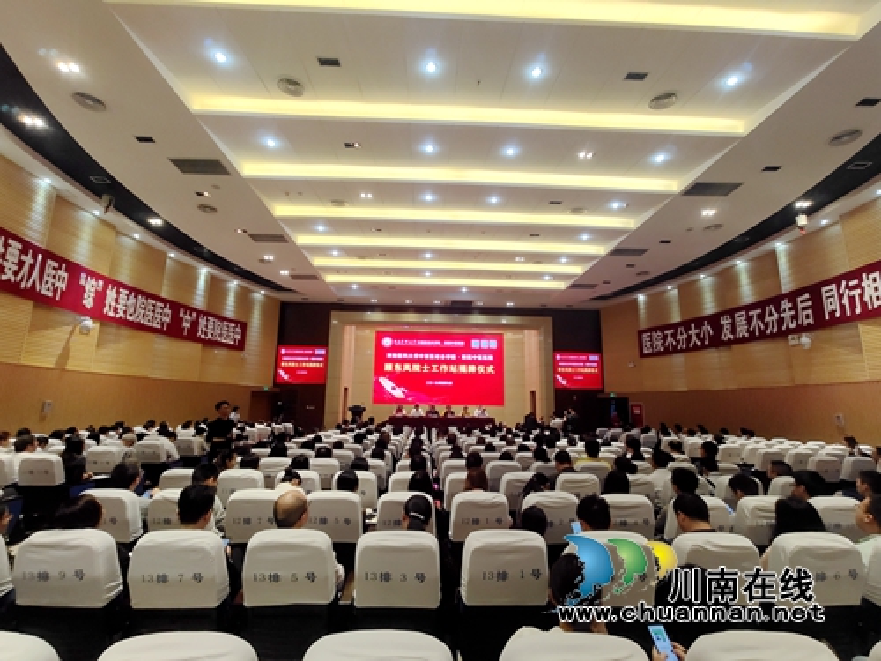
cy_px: 330
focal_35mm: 15
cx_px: 440
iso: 182
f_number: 2.4
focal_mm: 2.04
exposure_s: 1/50
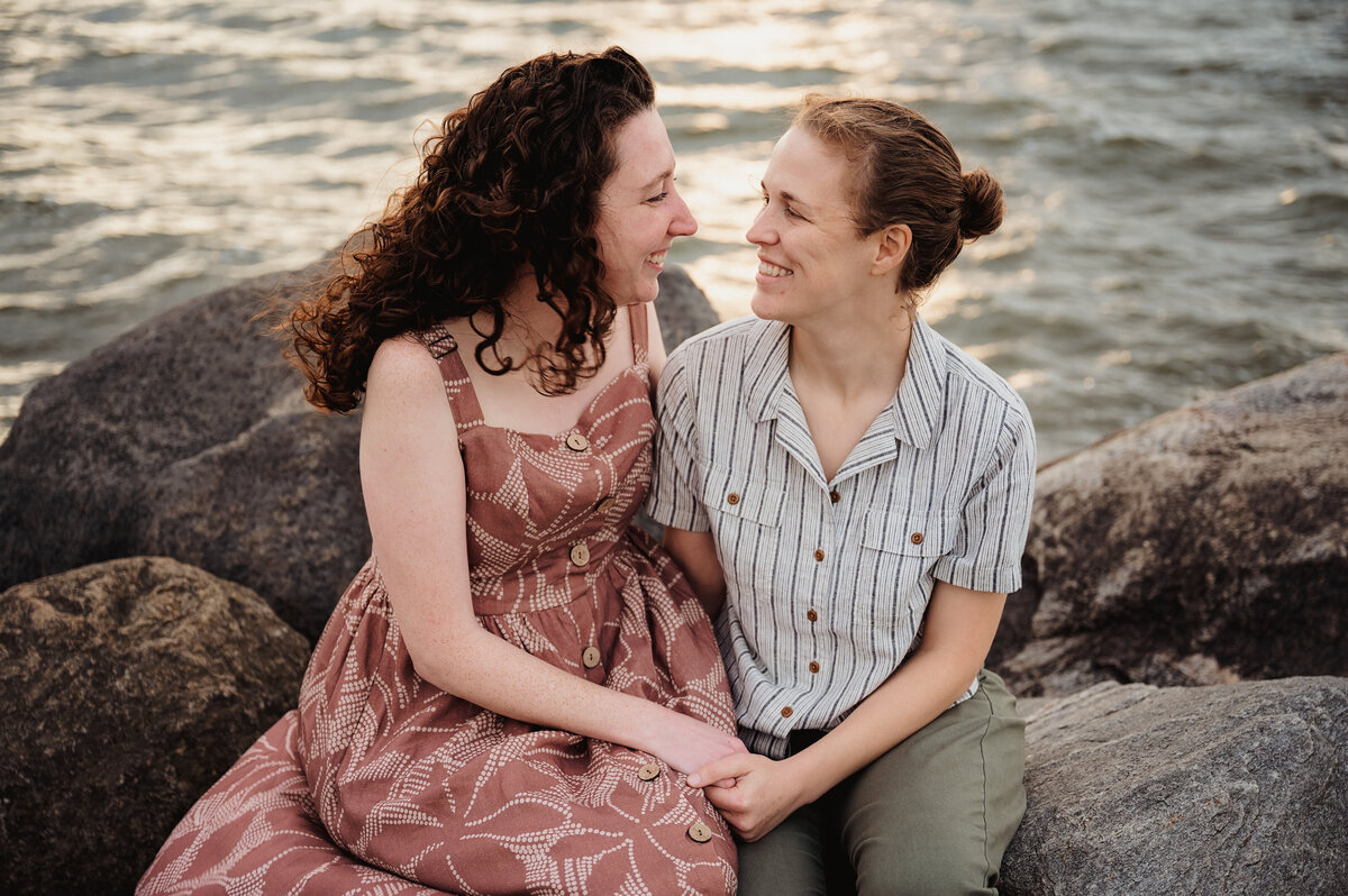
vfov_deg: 28.0
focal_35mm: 48
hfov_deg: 41.1
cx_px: 674
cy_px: 448
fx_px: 1796
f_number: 2.8
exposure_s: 1/200
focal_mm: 48
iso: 250
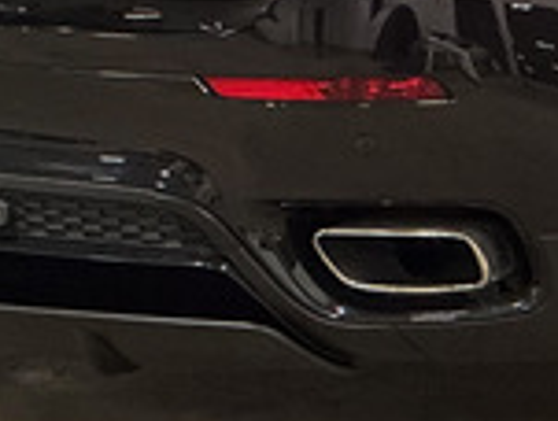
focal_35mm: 305
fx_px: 4928
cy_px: -192
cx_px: 532
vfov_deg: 4.9
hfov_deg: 6.5
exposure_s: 1/34
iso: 500
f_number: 2.8
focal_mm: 9
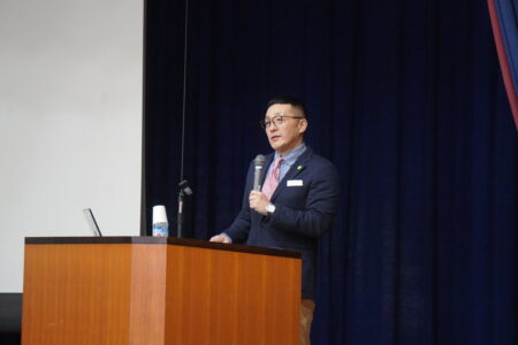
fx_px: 4532
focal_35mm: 315
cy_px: 172
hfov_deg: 6.5
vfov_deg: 4.4
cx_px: 259
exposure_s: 1/125
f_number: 6.3
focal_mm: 210
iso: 6400
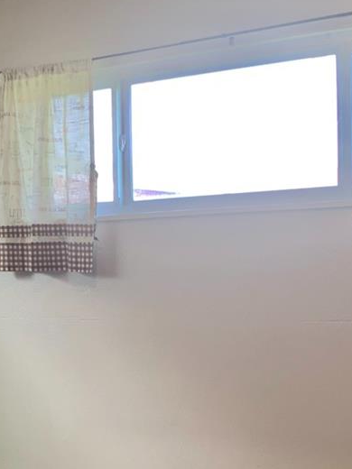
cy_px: 296
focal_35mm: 75
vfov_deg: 25.9
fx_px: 1017
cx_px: 7
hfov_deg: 19.1
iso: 50
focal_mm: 4.25
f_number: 1.8
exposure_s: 1/60
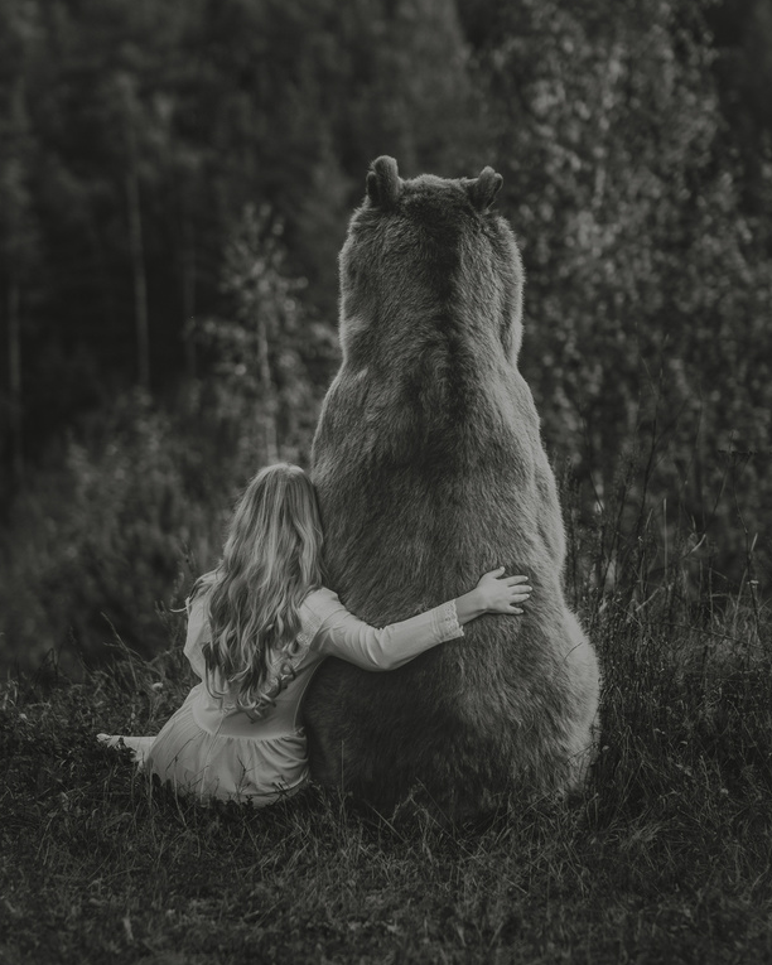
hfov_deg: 15.0
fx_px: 2942
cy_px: 420
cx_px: 382
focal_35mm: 103
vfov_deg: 18.6
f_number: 1.8
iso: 400
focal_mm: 56
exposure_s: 1/4400
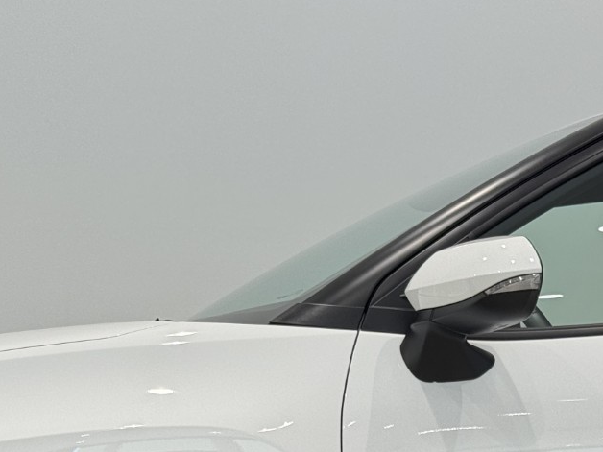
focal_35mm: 110
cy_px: 511
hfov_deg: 17.7
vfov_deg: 13.2
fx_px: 1916
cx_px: 121
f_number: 1.78
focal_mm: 6.76
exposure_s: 1/180
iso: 64
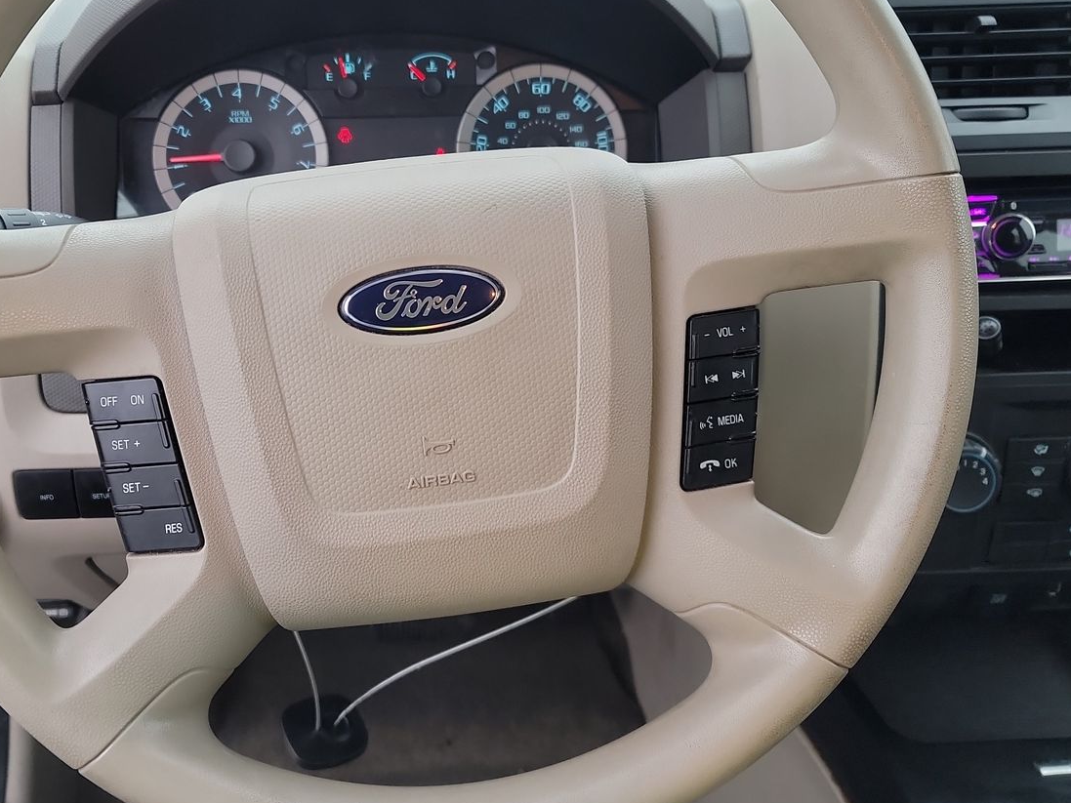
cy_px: 326
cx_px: 427
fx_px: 1083
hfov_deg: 52.3
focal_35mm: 35
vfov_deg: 40.5
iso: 246
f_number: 1.8
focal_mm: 6.7
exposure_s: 1/59
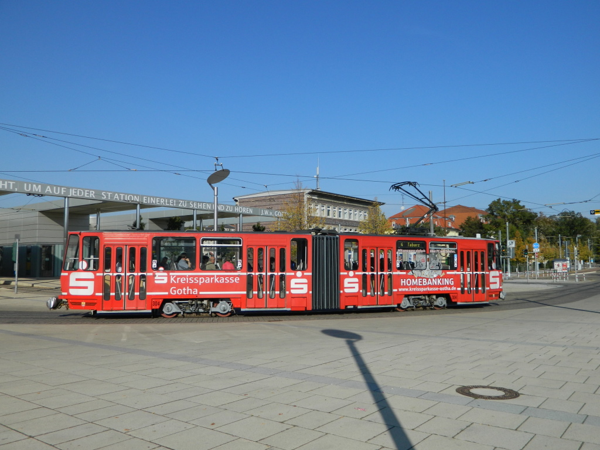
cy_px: 225
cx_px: 300
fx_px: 485
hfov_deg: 63.4
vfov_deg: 49.7
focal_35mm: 28
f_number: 8.9
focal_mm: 5.1
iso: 80
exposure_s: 1/200
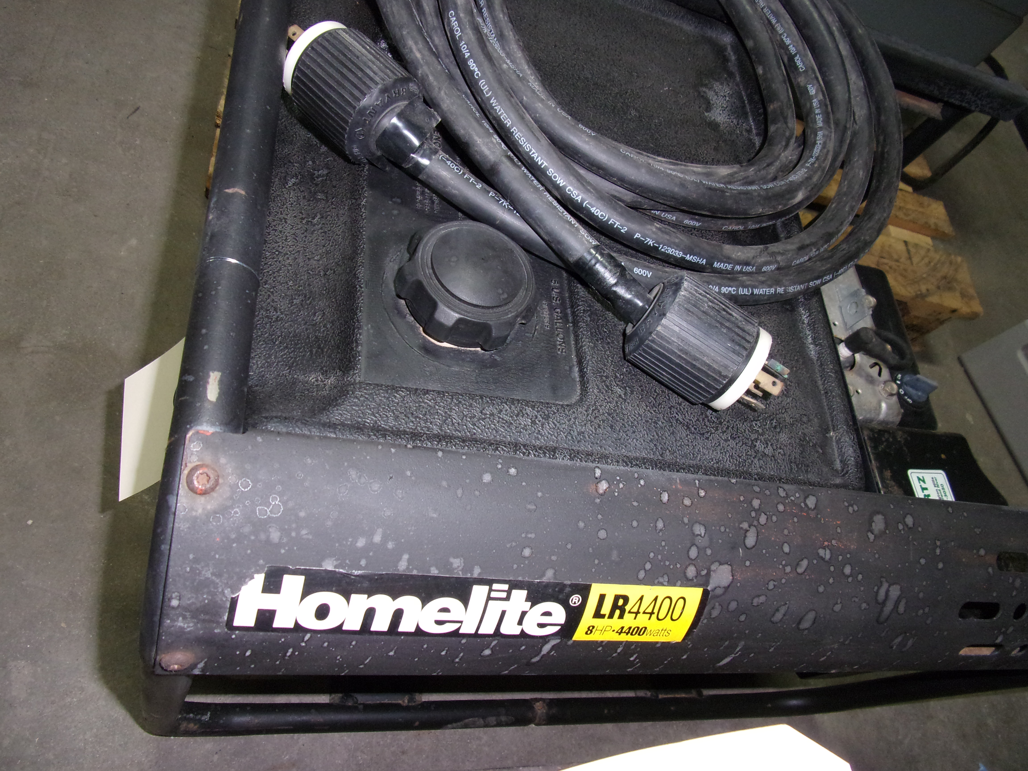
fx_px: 713
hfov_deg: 71.6
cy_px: 386
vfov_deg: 56.8
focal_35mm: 24
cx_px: 514
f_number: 3.3
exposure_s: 1/34
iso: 200
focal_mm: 4.3
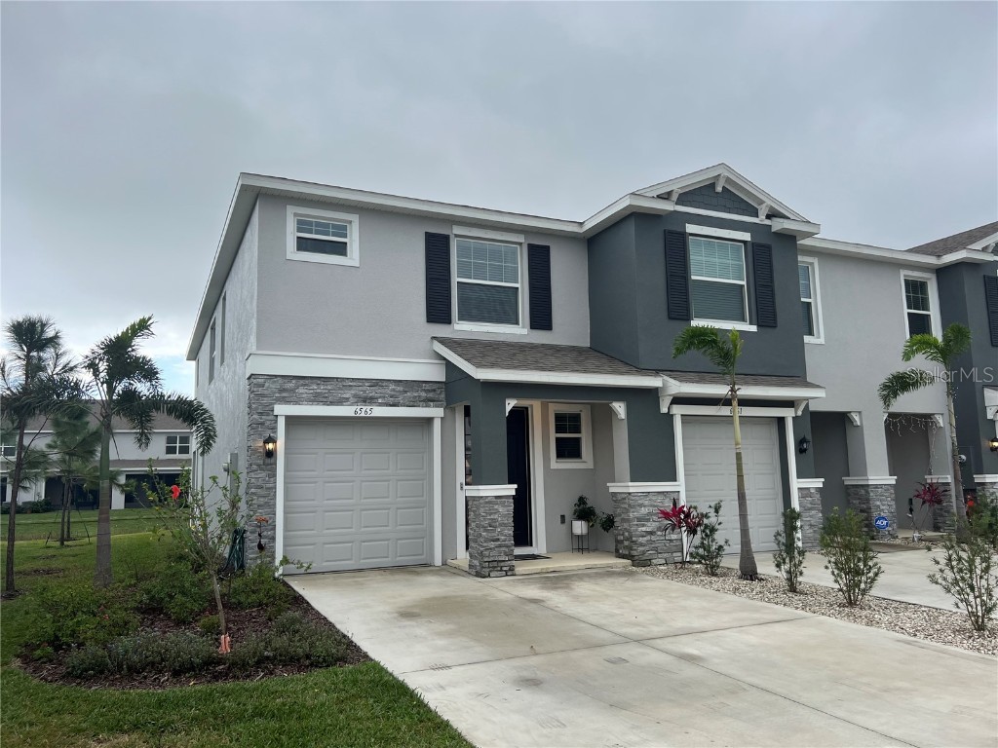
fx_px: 750
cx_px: 499
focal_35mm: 26
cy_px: 374
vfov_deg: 53.1
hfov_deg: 67.3
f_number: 1.5
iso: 50
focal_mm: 5.7
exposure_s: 1/833
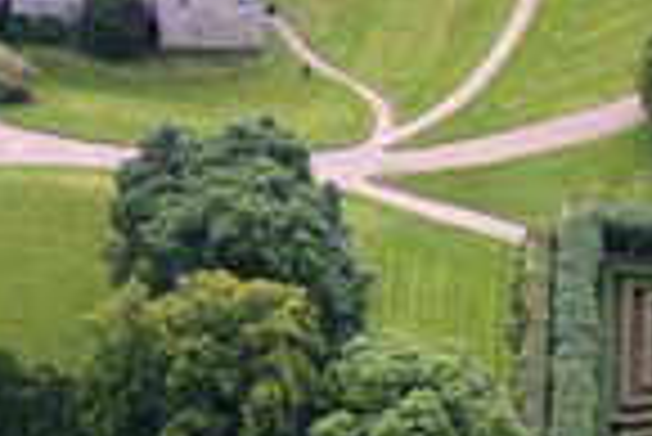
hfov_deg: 4.6
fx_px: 8140
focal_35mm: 449
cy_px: 49
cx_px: 103
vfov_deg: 3.1
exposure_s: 1/800
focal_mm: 155
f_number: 4.5
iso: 400
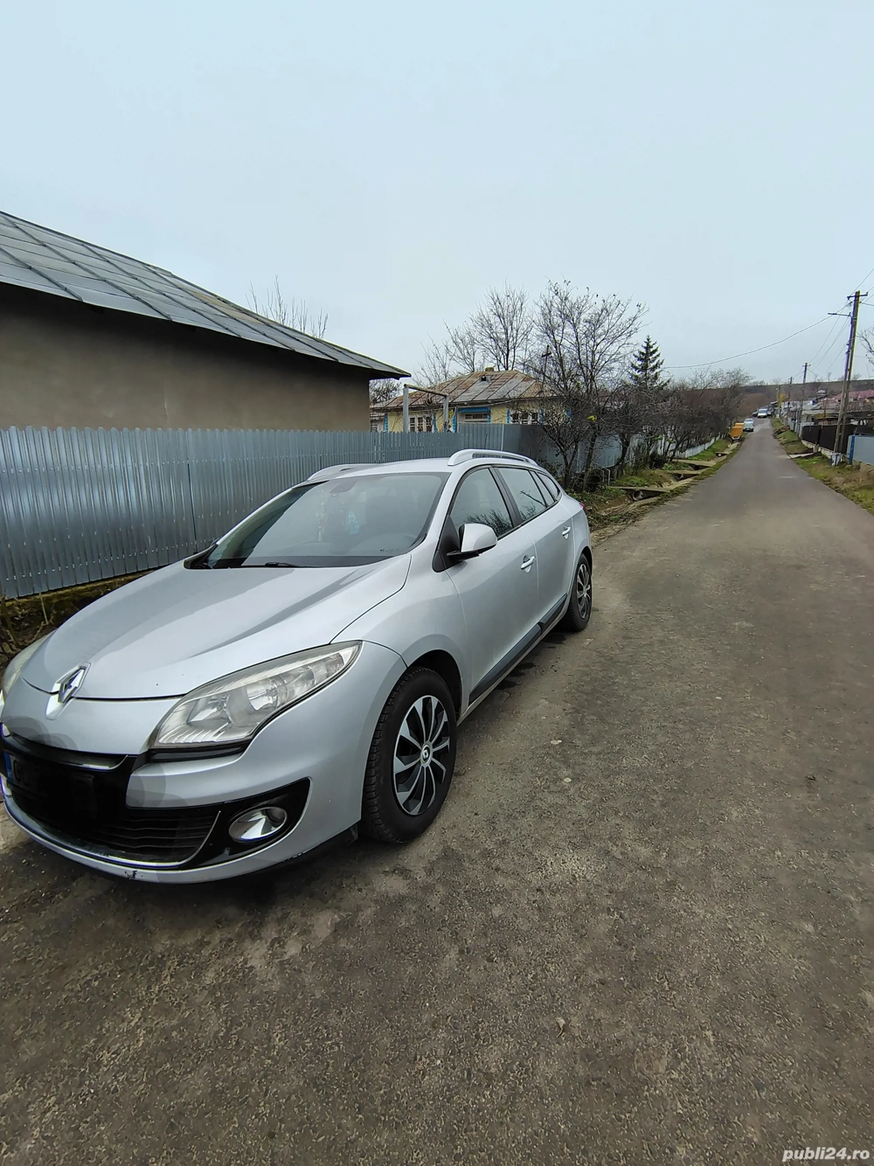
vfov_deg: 94.5
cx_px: 437
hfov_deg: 78.1
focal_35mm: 16
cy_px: 583
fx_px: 539
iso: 100
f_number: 2.2
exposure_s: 1/114
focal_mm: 2.13
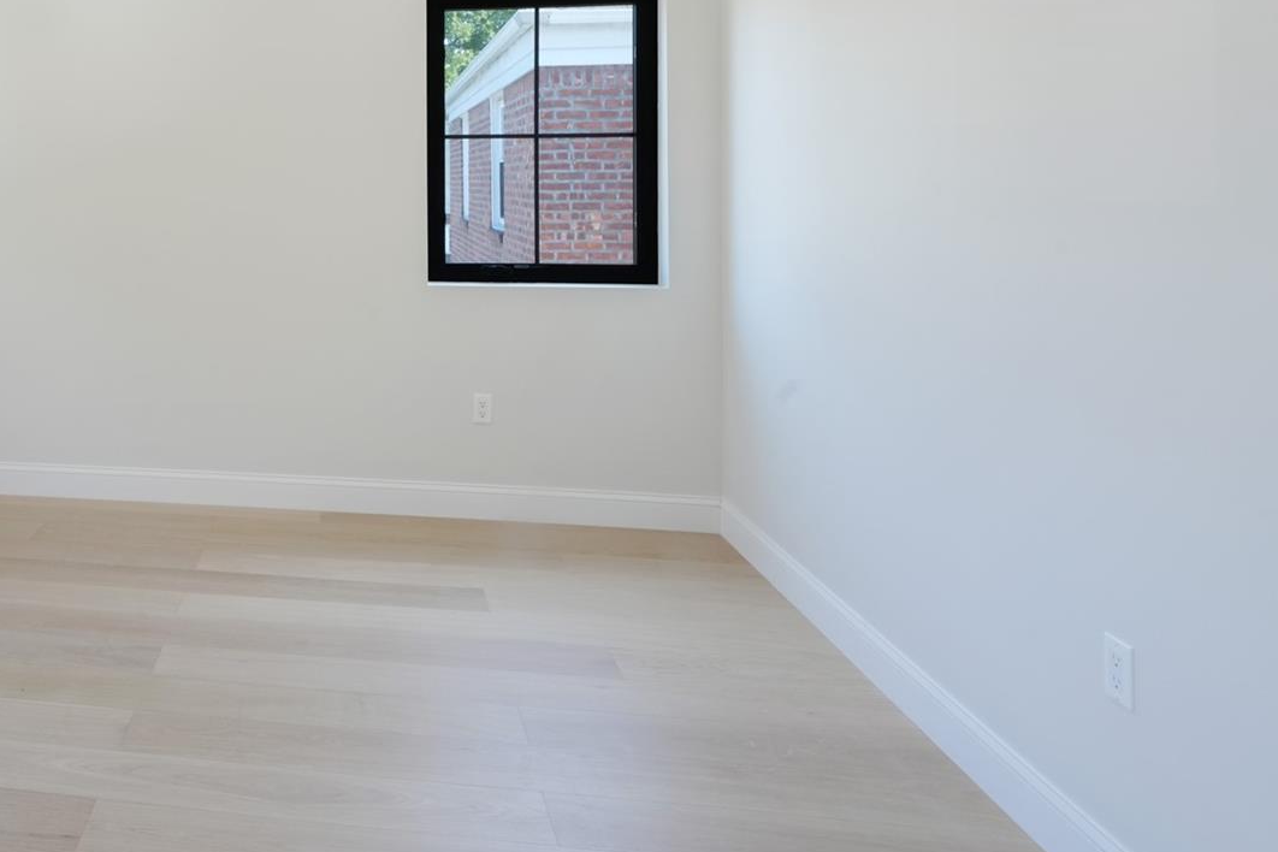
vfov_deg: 45.3
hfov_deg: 59.2
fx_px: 958
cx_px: 171
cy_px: 161
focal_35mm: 27
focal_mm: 14
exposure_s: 1/3
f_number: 16
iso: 800
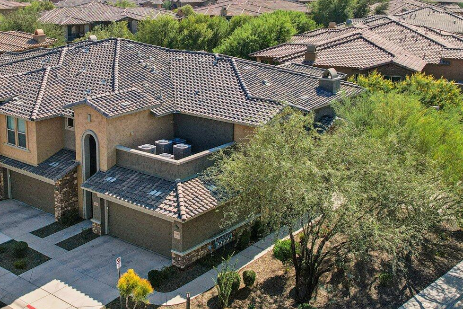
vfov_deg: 29.0
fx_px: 592
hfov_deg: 42.1
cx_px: 153
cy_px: 98
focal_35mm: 46
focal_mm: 8.4
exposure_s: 1/180
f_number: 2.8
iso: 100
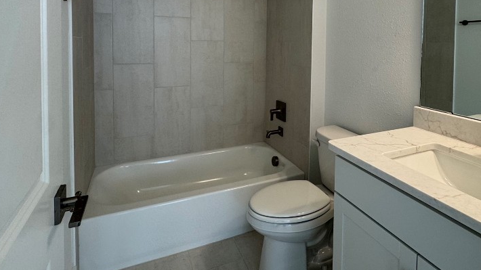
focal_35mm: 22
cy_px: 57
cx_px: 266
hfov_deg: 80.9
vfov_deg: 48.7
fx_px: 281
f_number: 2.2
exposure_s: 1/120
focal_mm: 2.22
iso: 125
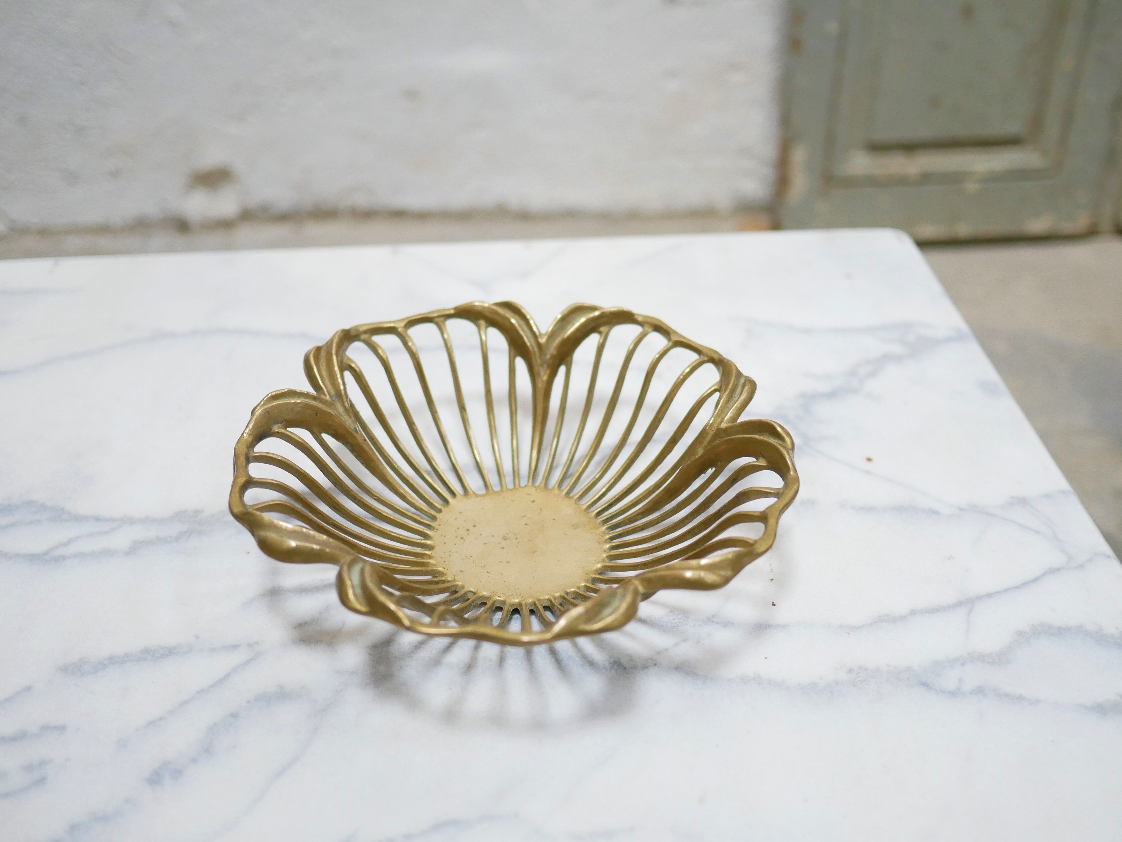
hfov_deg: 45.8
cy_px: 428
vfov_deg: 35.2
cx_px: 561
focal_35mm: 41
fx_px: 1329
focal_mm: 20
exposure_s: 1/60
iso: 640
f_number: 1.7
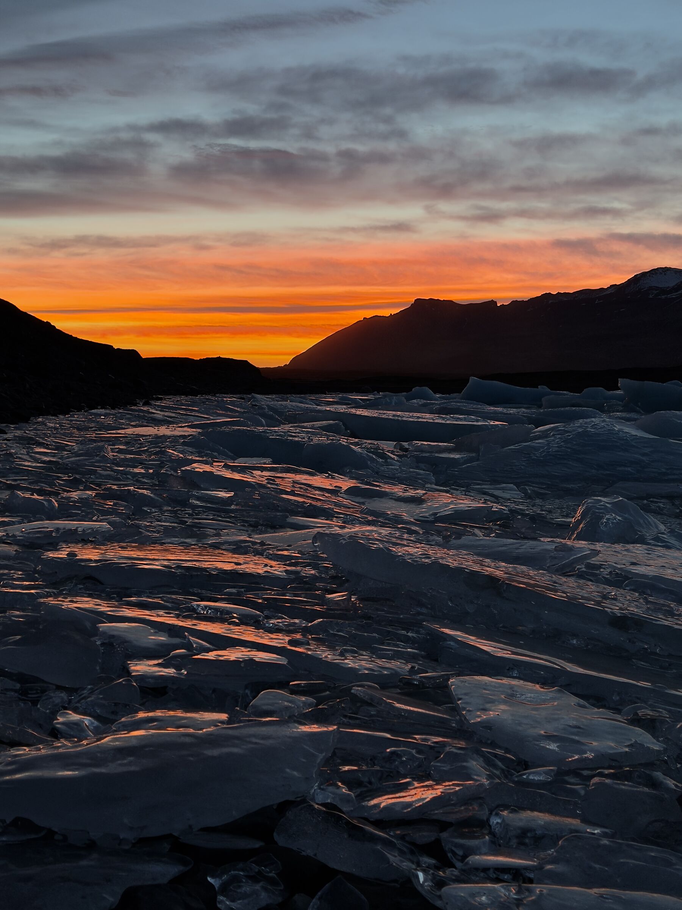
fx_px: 1261
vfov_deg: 39.7
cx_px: 341
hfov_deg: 30.3
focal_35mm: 48
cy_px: 455
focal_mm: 6.76
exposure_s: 1/60
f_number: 1.78
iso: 125
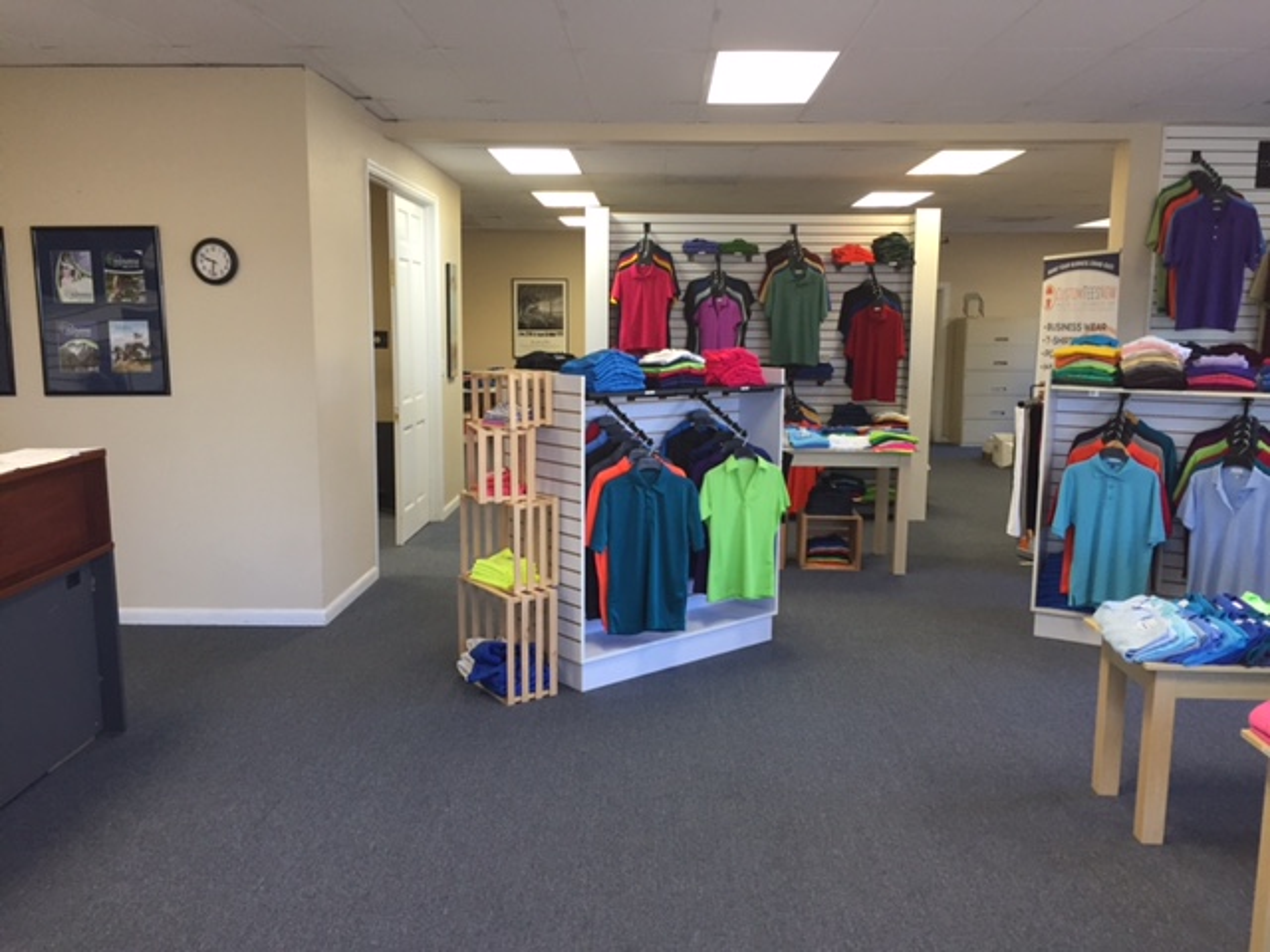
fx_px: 1064
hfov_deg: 61.7
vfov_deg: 48.2
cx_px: 635
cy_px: 476
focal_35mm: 29
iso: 50
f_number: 2.2
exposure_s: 1/30
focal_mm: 4.15
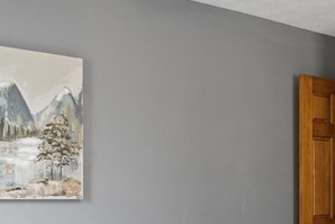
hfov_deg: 32.2
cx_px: 214
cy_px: 212
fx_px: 577
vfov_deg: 21.3
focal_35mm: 62
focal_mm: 17
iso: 250
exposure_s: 5
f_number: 9
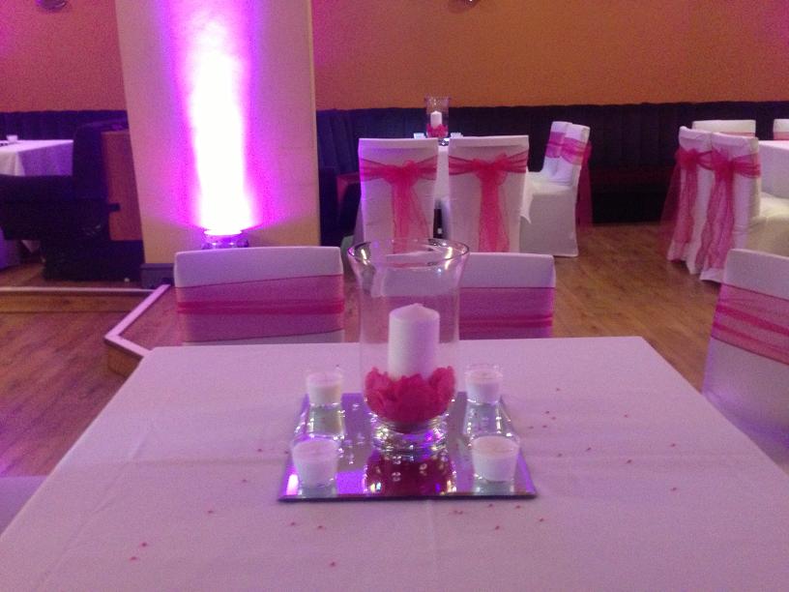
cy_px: 296
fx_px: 752
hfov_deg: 55.4
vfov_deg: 42.9
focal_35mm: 33
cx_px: 394
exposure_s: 1/15
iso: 640
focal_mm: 4.13
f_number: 2.4
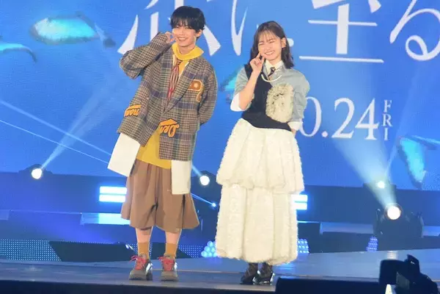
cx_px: 220
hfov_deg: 6.9
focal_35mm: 300
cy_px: 147
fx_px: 3666
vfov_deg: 4.6
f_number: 5.6
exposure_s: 1/320
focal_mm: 200
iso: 900
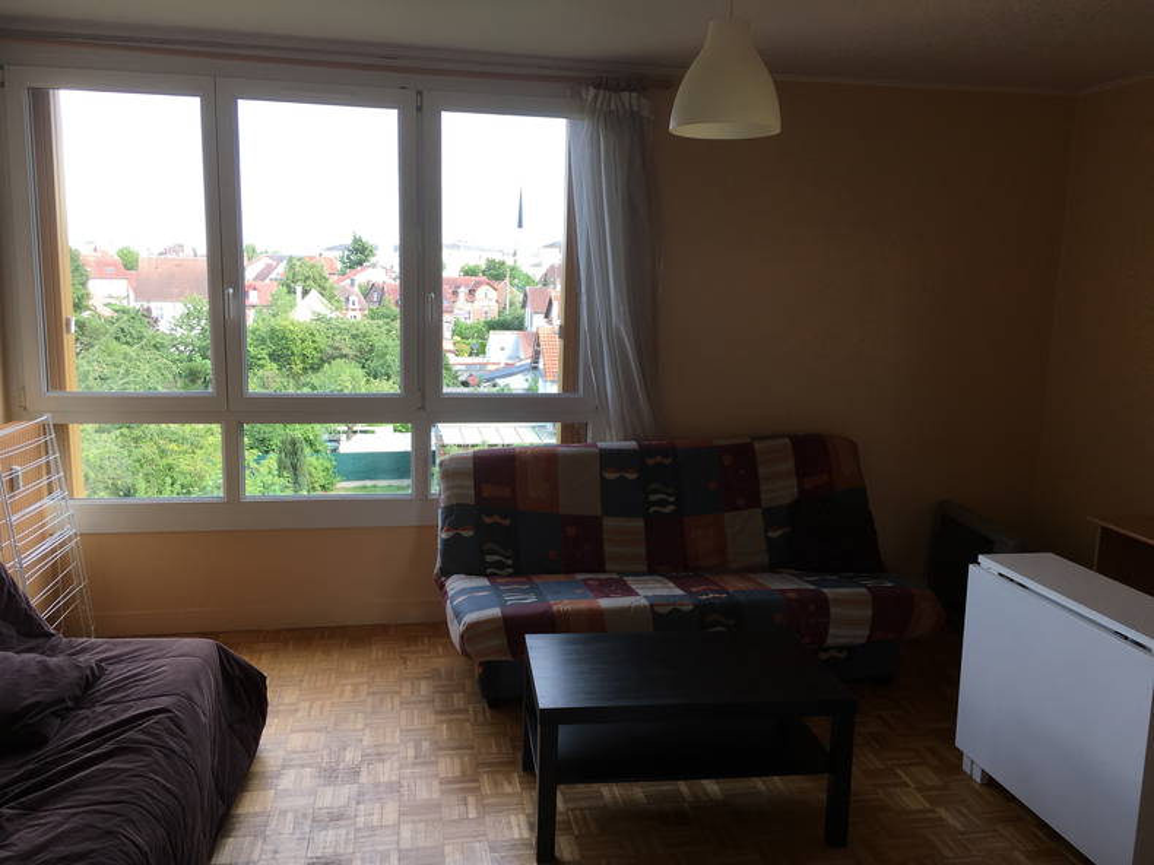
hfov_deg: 61.7
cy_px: 432
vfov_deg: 48.2
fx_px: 966
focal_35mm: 29
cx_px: 577
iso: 25
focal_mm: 4.15
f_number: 2.2
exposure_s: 1/103
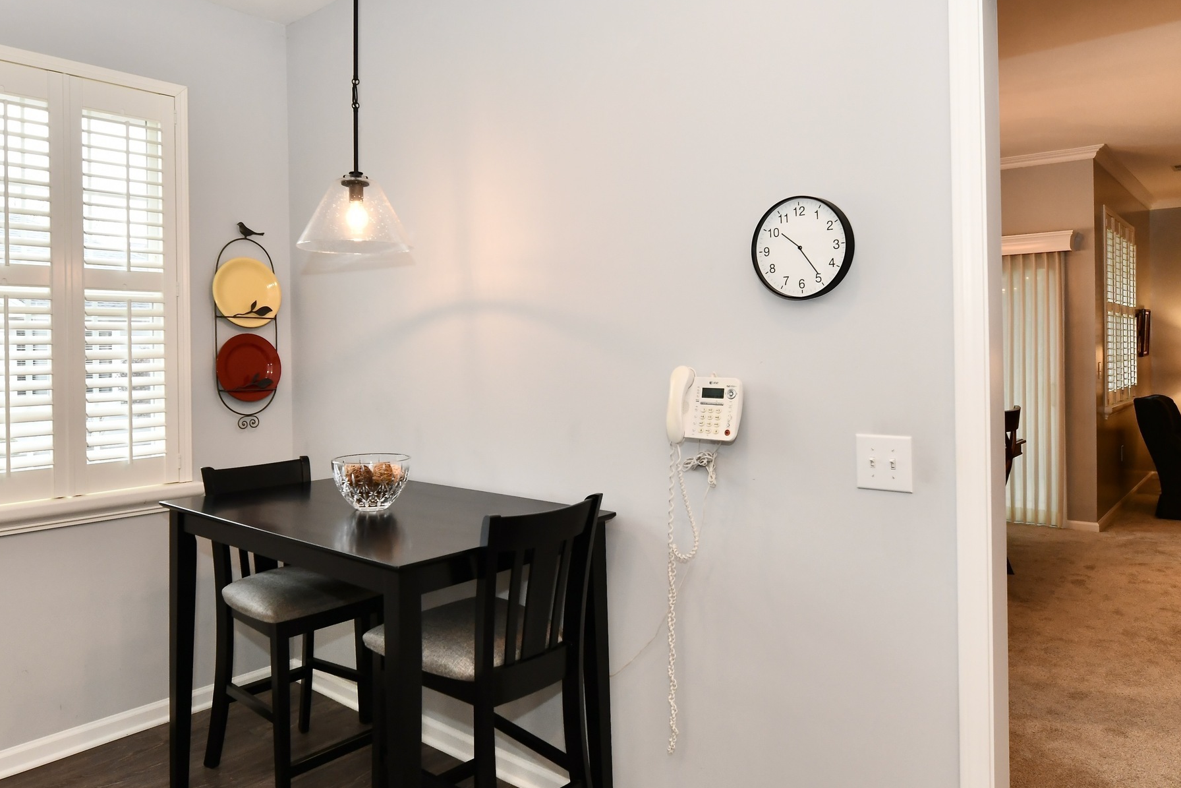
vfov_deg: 53.1
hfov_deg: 73.6
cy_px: 370
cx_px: 549
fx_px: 787
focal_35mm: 24
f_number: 6.3
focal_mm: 14
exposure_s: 1/60
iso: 640
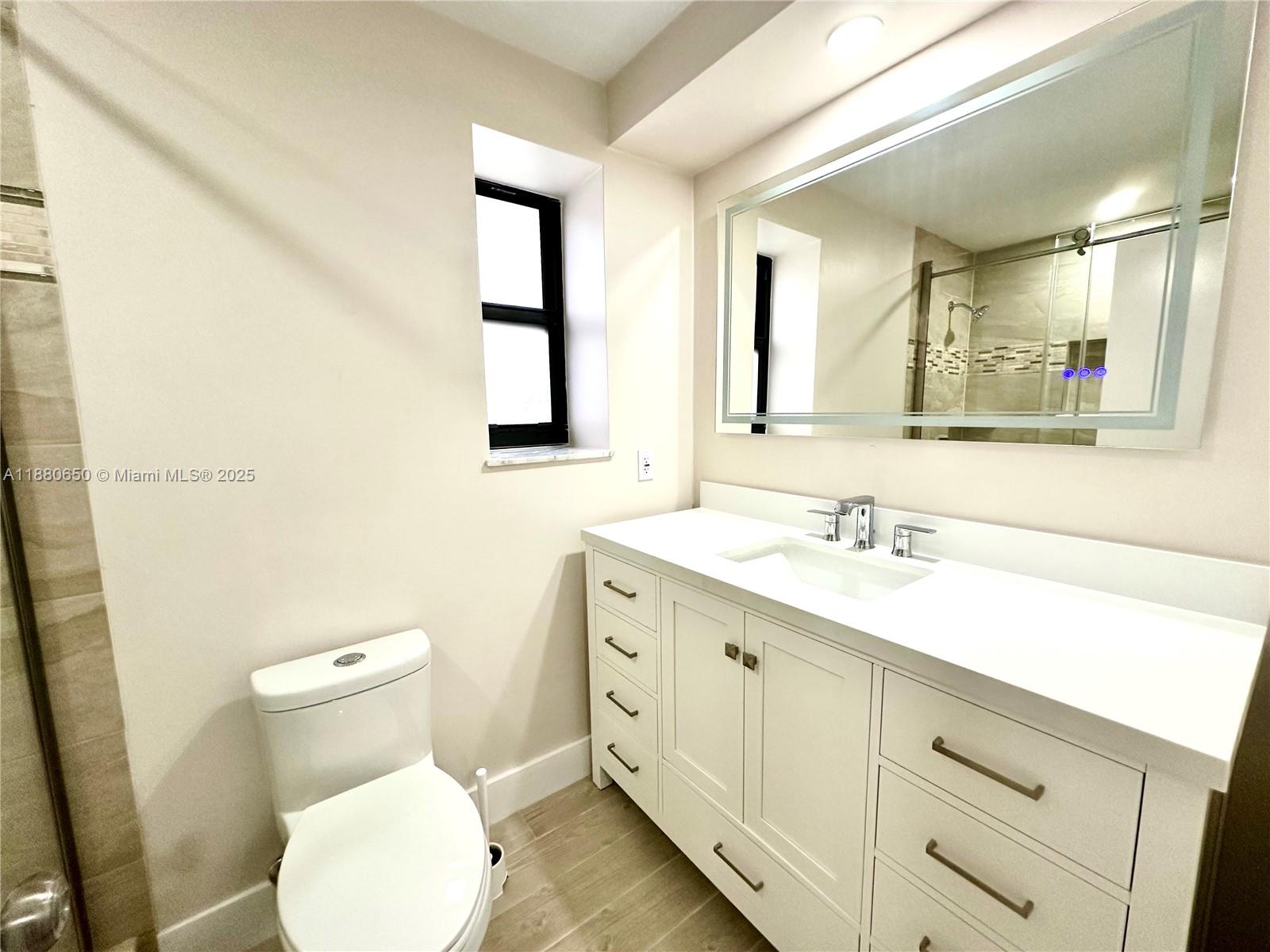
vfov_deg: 85.7
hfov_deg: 102.1
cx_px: 635
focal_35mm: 14
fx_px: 514
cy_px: 476
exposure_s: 1/120
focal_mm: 2.22
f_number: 2.2
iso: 160
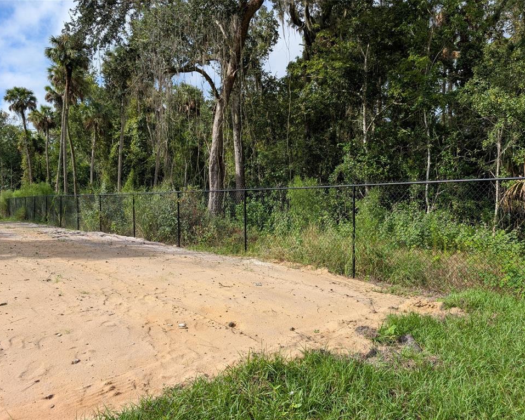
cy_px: 210
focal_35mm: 25
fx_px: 389
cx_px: 275
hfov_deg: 68.1
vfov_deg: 56.8
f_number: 1.68
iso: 21
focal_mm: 6.9
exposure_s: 1/945
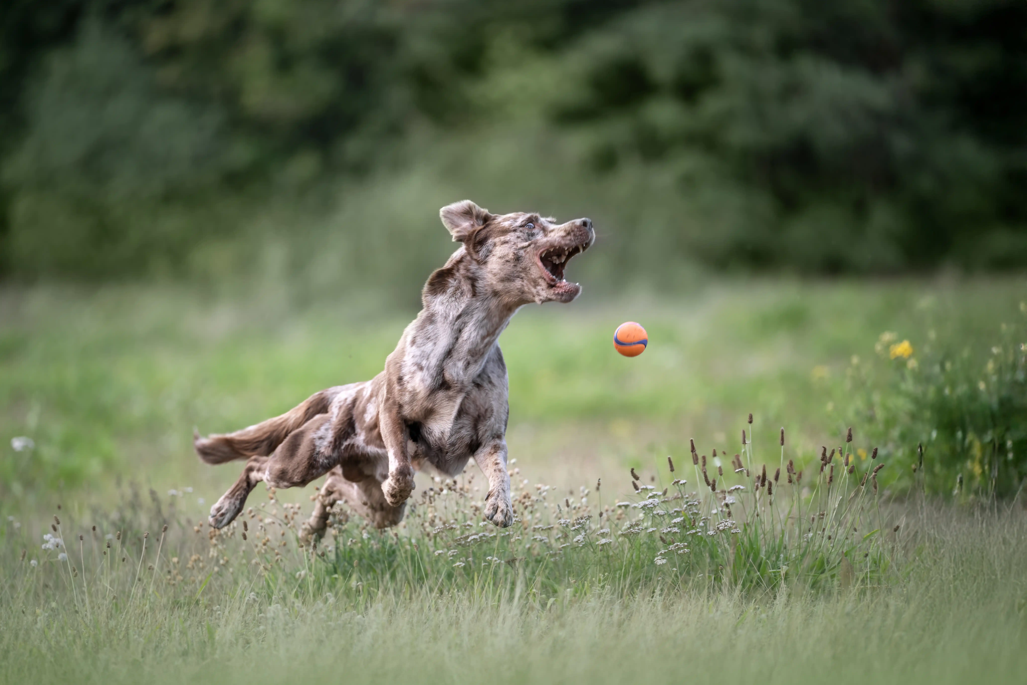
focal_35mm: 200
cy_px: 342
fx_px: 5705
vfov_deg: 6.9
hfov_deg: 10.3
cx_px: 514
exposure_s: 1/1000
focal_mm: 200
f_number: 2.8
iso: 720
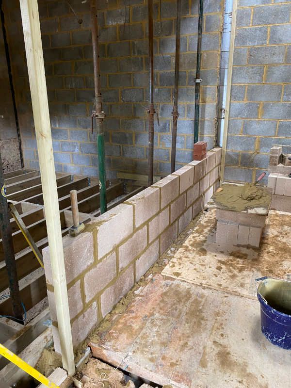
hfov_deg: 53.1
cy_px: 194
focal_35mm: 26
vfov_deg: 67.3
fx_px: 291
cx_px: 146
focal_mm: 4.25
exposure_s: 1/60
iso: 200
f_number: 1.8
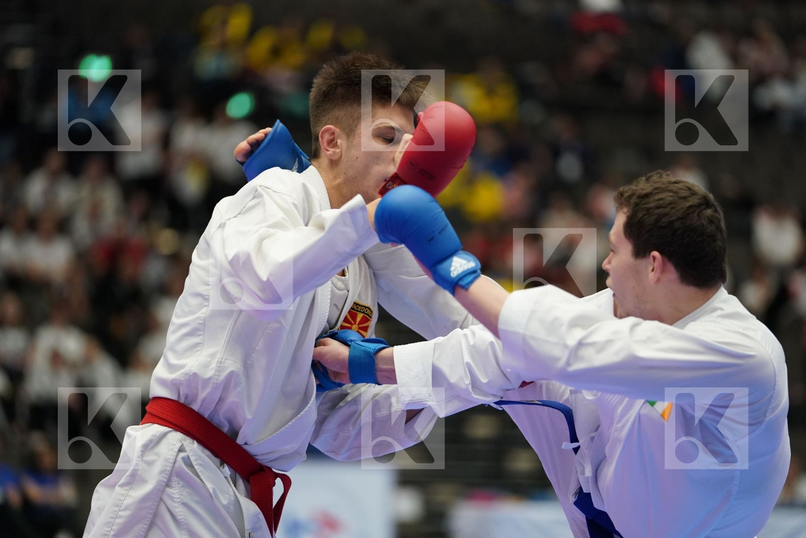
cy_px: 269
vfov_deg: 7.9
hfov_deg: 11.9
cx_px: 403
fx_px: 3873
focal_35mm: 173
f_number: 2.8
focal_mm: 173
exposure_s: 1/1000
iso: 2500
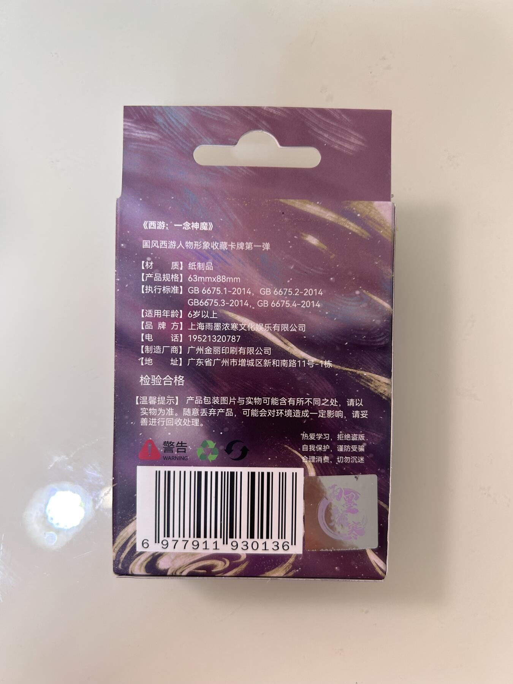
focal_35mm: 26
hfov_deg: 53.1
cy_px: 342
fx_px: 514
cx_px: 256
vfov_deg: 67.3
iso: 80
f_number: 1.5
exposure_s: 1/50
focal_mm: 5.7
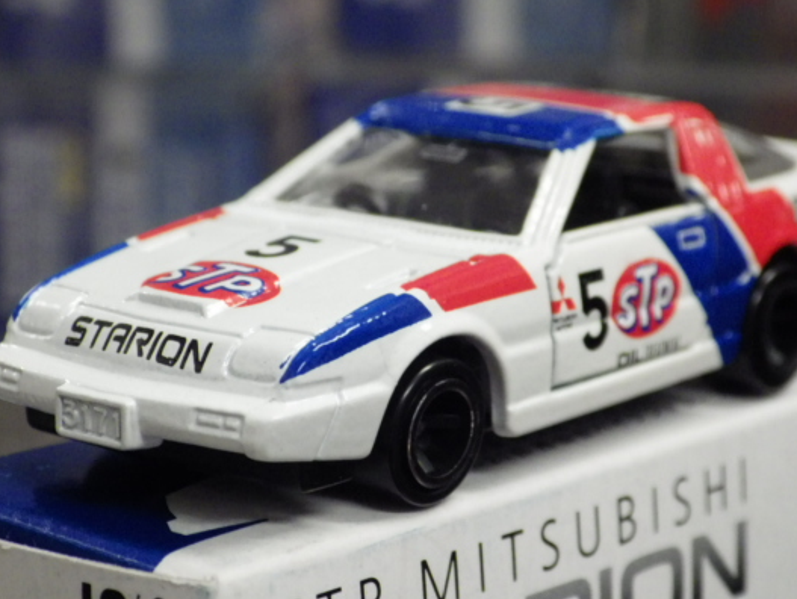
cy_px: 334
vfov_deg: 11.9
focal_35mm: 125
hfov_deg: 15.8
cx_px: 443
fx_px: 2880
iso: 800
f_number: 4.6
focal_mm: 18.4
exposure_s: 1/45
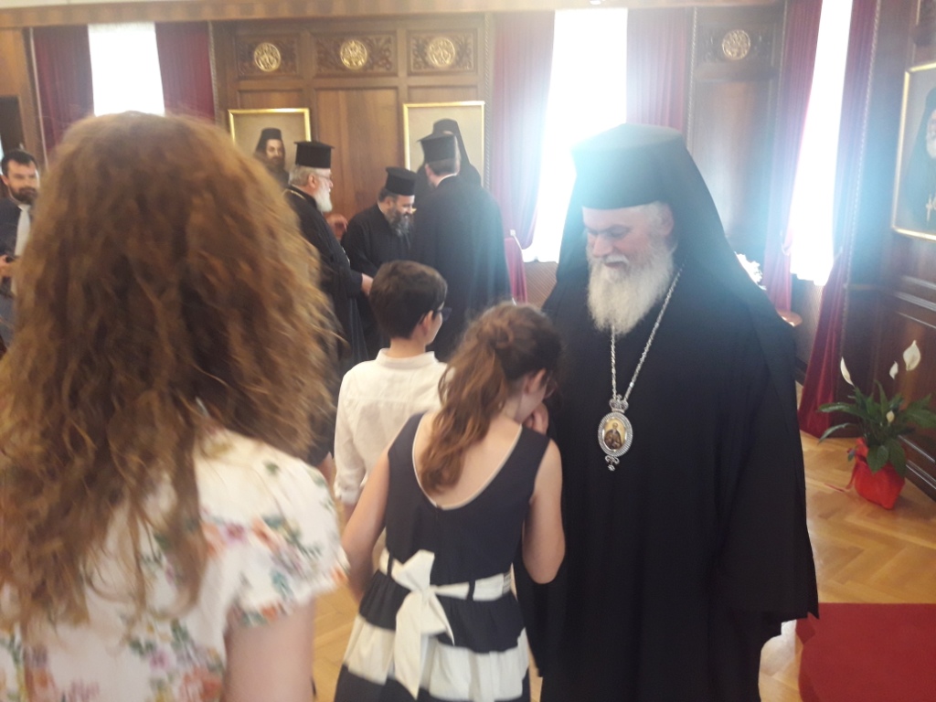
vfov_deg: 49.7
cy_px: 351
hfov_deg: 63.4
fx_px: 757
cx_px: 468
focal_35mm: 28
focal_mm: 3.7
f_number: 1.9
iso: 160
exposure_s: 1/25
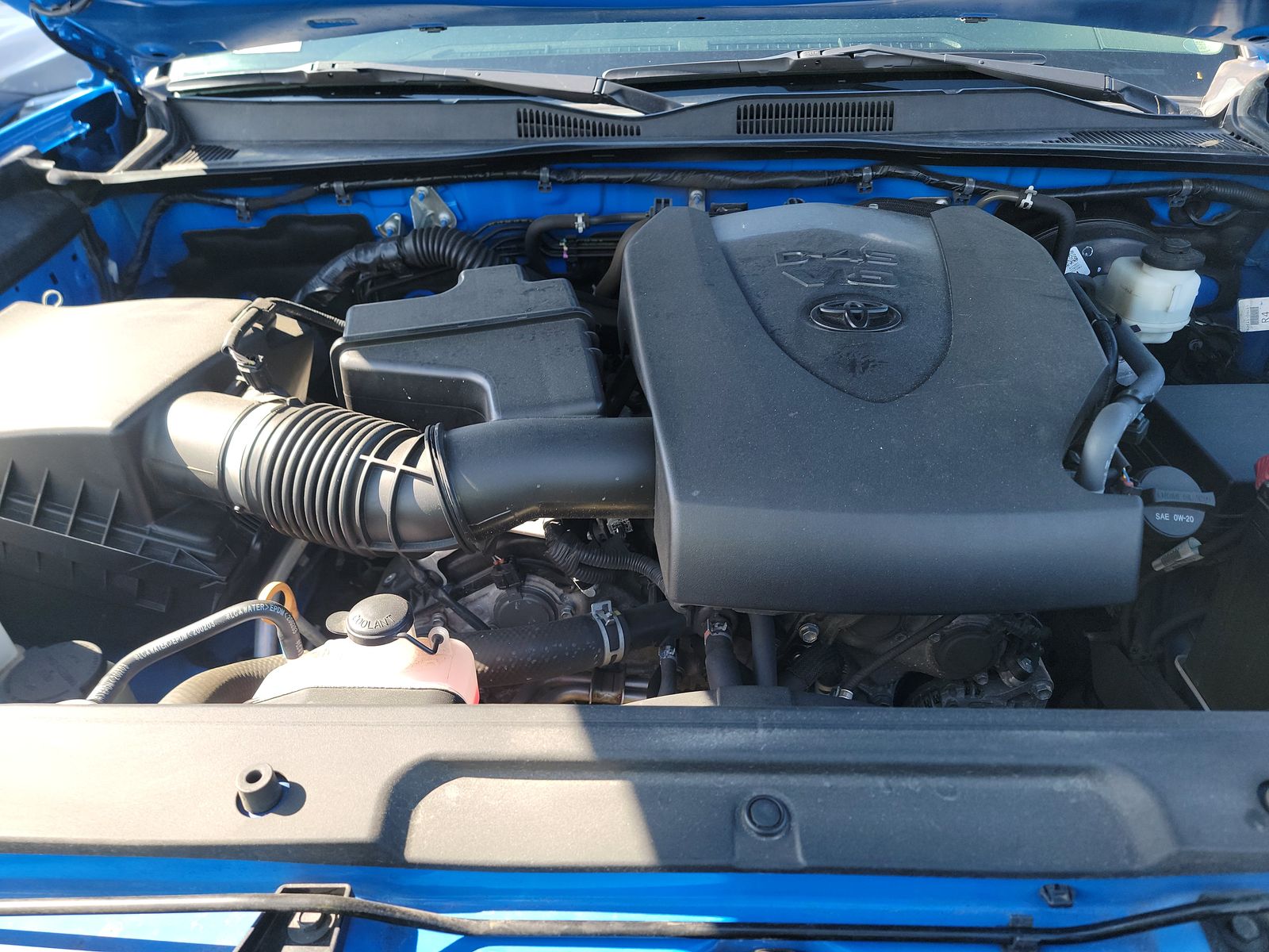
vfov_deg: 56.8
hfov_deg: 71.6
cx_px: 634
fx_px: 880
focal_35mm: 24
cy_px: 476
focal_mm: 6.7
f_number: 1.8
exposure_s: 1/119
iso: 59
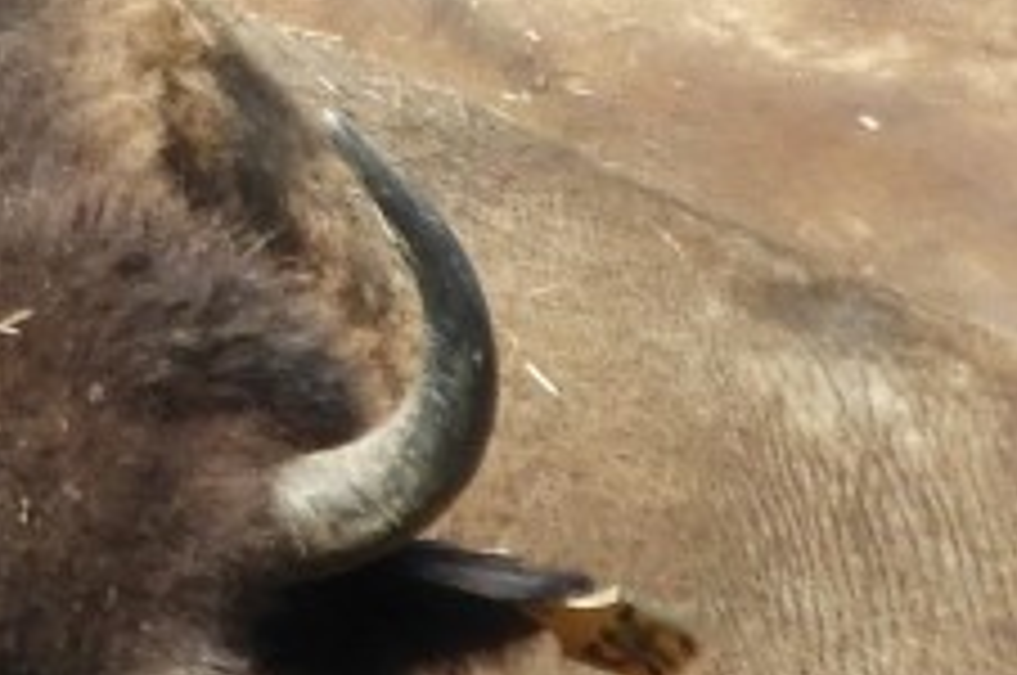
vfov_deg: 0.4
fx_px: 103021
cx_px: -2133
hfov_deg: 0.6
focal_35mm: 3652
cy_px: -1422
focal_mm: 98.5
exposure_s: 1/250
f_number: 5.6
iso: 140
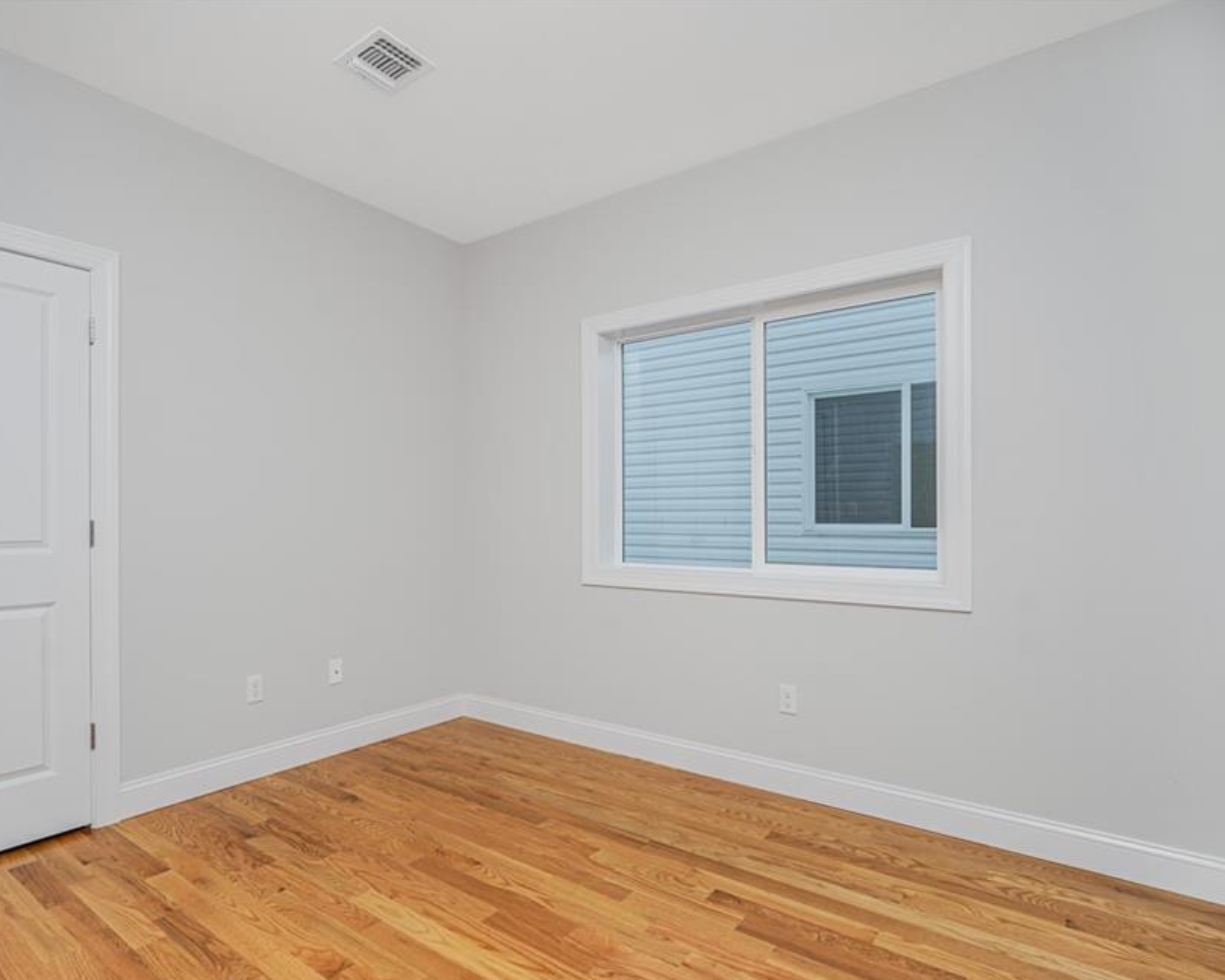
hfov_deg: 82.8
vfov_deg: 70.8
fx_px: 689
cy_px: 512
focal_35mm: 19
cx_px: 525
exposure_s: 1/50
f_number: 5
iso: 100
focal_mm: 16
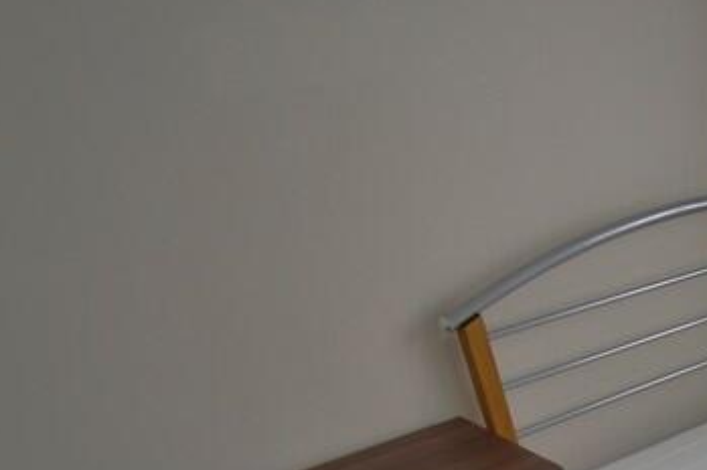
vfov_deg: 24.9
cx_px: 859
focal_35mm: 44
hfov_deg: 34.9
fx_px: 863
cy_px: 662
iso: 250
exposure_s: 1/160
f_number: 4
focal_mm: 10
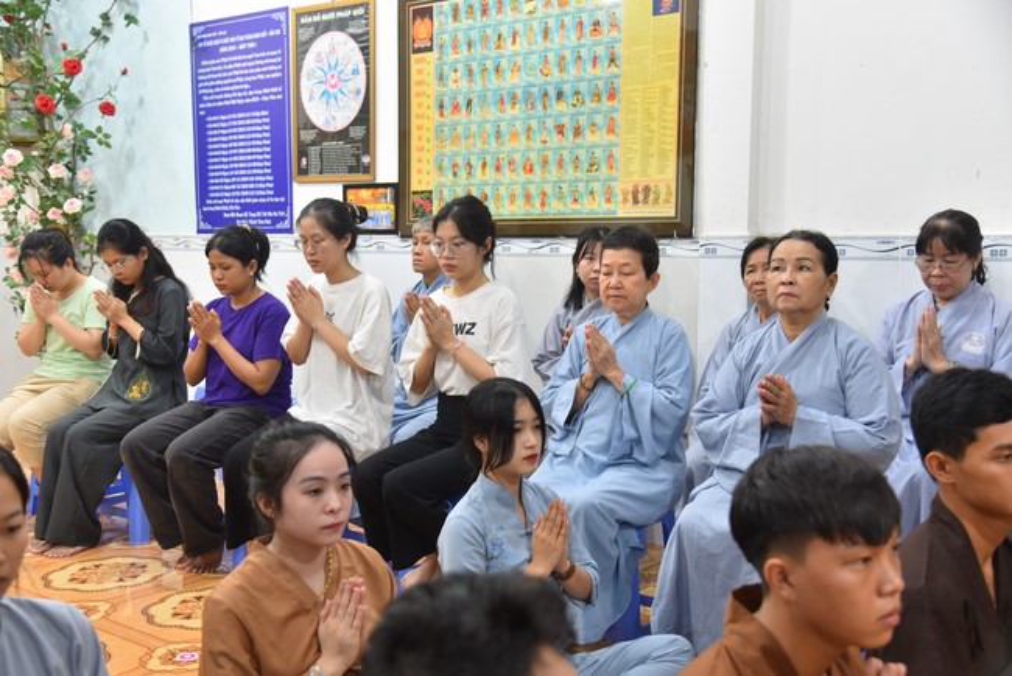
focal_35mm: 40
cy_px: 338
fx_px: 1125
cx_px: 506
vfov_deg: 33.4
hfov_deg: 48.4
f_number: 4
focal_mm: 40
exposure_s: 1/60
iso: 800
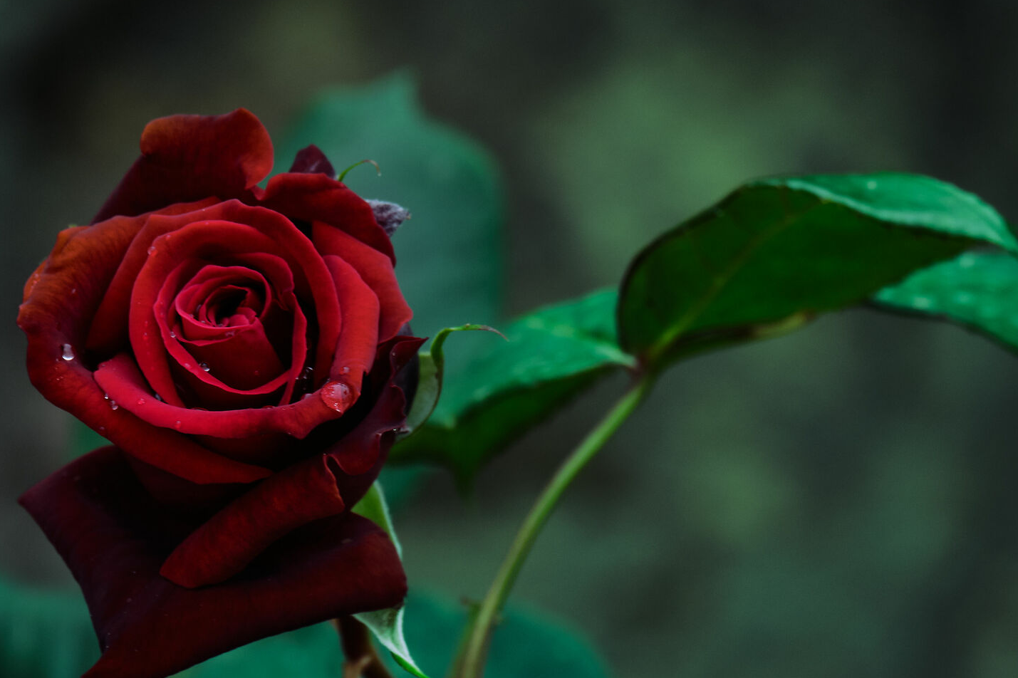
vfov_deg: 2.7
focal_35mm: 504
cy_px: 343
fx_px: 14248
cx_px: 289
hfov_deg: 4.1
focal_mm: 200
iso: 200
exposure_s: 1/160
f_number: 9
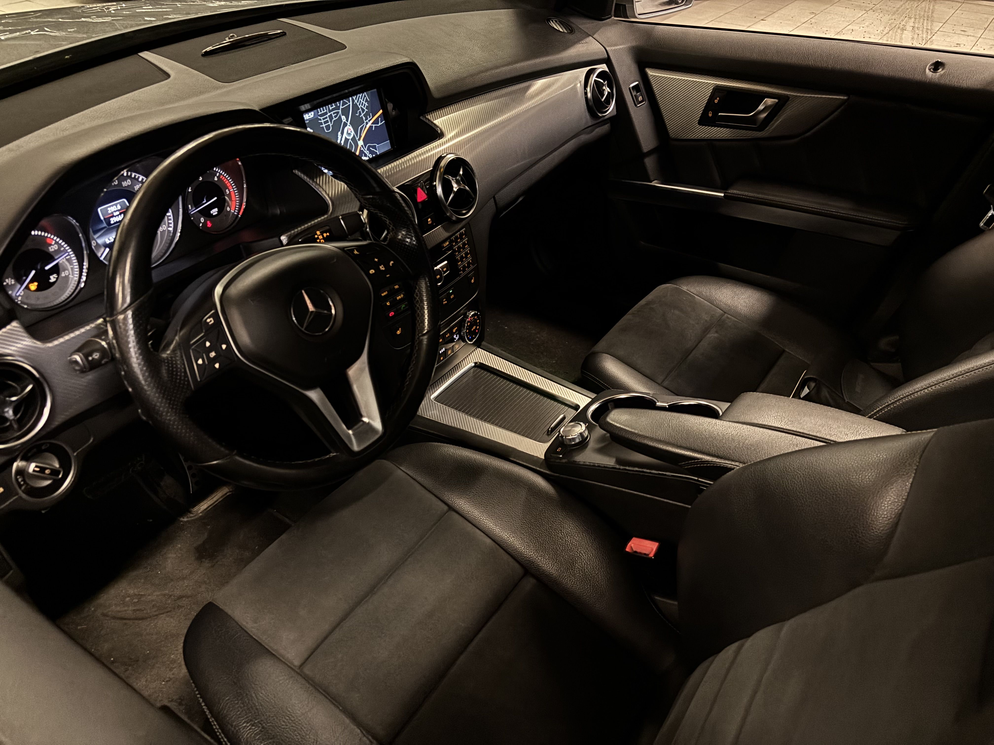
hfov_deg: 67.3
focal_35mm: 26
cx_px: 497
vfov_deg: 53.1
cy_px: 372
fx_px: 747
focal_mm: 5.96
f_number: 1.6
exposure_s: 1/25
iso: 1000
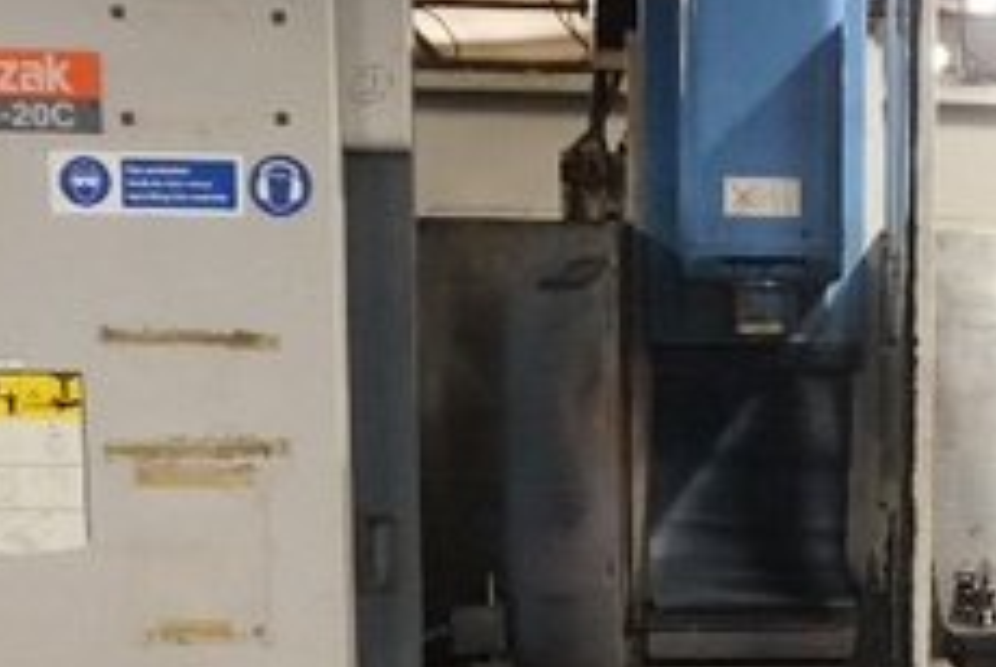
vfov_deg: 17.9
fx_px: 2078
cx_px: 1044
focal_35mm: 75
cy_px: 641
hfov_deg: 25.4
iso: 3200
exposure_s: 1/100
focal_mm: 16
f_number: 3.5
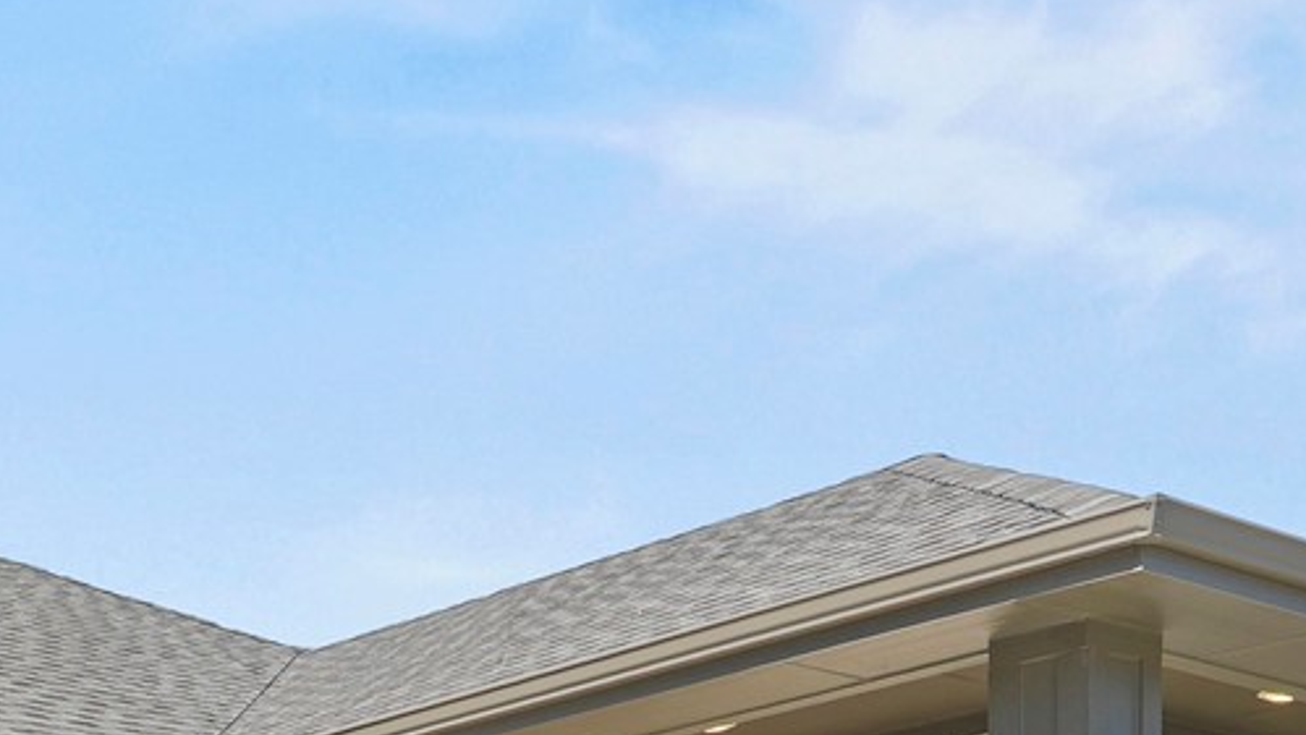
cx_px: 141
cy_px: 1159
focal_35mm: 75
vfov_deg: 14.7
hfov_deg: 27.2
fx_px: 2608
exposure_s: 1/250
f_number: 5.6
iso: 125
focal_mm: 11
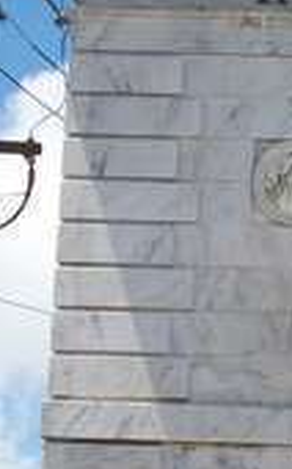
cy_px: 450
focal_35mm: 160
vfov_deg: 13.0
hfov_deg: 8.0
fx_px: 2041
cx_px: 482
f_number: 8.8
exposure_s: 1/160
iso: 80
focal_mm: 5.7
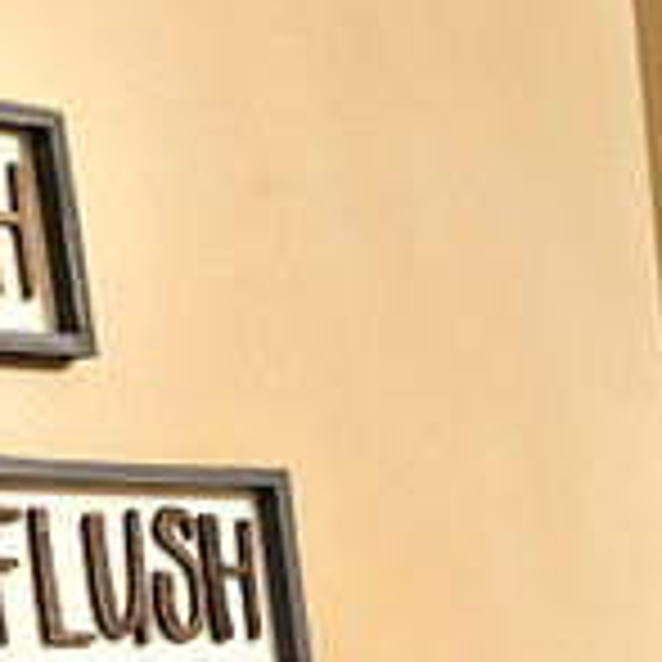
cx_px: 1171
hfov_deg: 14.5
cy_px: 1288
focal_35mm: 106
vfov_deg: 14.1
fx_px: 2293
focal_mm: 5.4
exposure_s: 1/120
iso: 320
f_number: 1.8
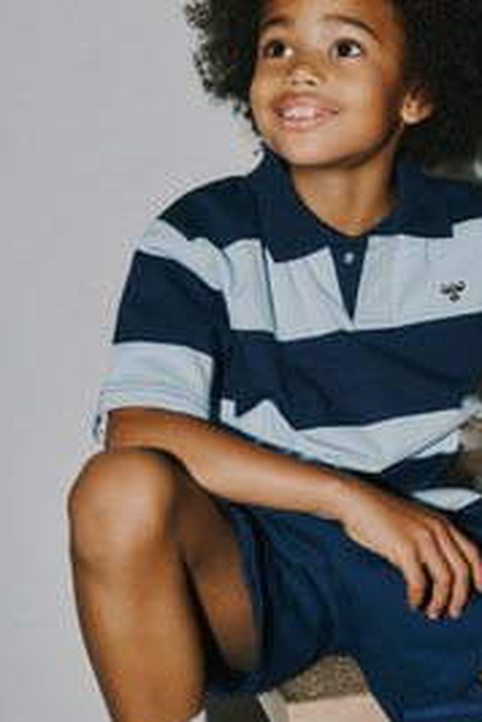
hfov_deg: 13.5
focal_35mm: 101
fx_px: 2028
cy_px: 284
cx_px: 376
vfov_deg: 20.2
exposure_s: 1/160
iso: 160
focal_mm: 60
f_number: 4
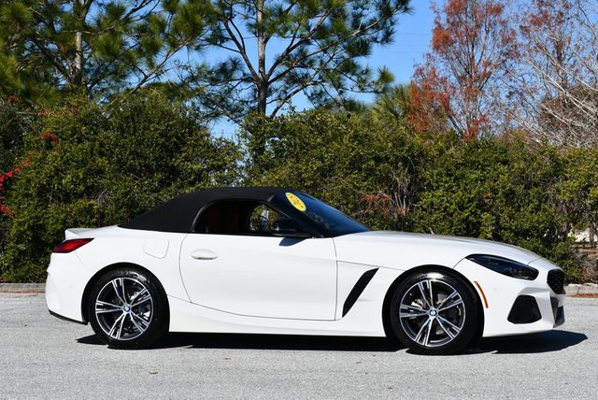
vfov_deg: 17.1
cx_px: 299
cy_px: 200
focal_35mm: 80
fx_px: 1330
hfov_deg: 25.3
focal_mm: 40
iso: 100
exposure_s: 1/320
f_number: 9
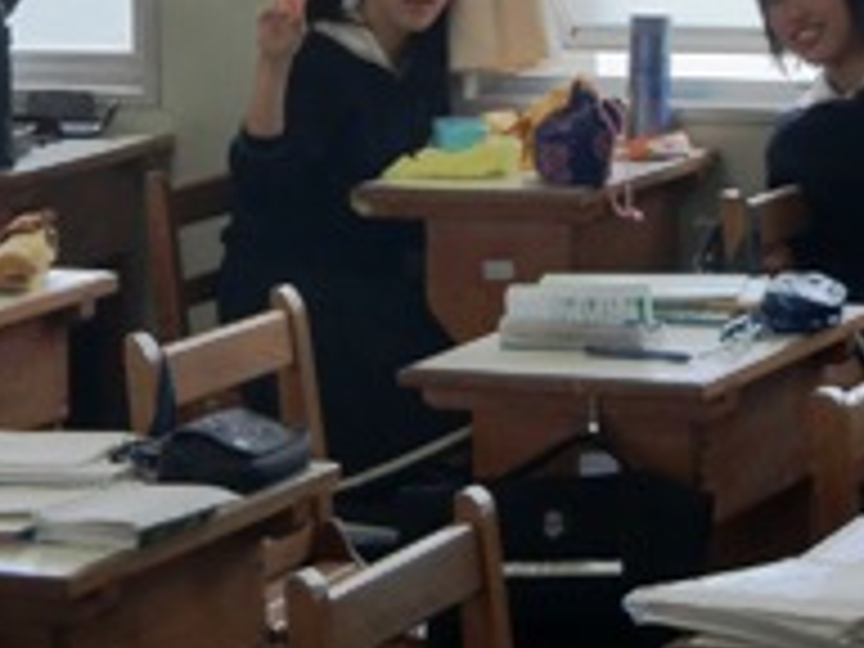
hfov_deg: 11.1
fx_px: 4418
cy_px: -81
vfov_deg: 8.3
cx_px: 40
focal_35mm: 177
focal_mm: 13.6
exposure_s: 1/80
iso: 64
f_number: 4.6
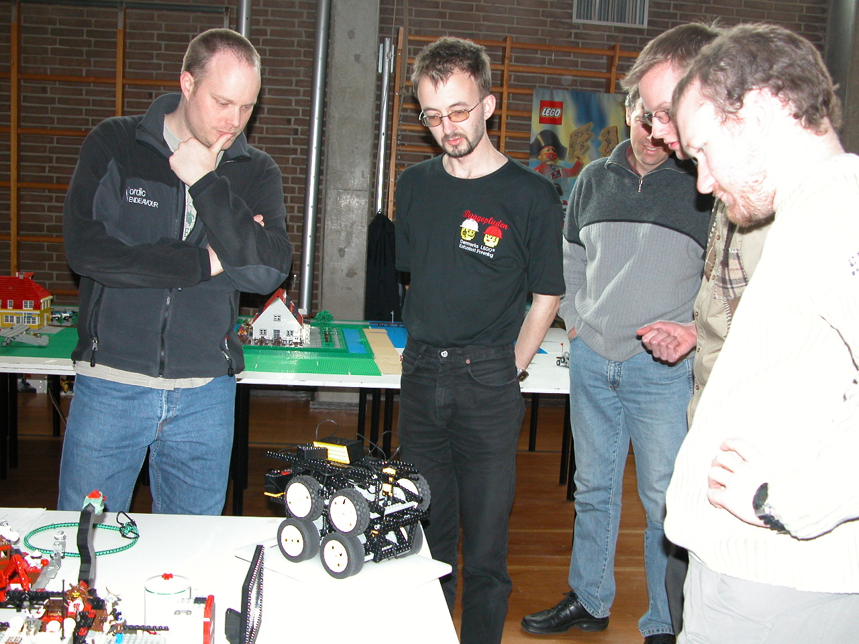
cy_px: 322
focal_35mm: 39
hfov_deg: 47.9
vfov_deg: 36.8
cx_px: 430
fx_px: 968
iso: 200
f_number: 2.9
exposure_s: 1/60
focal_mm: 10
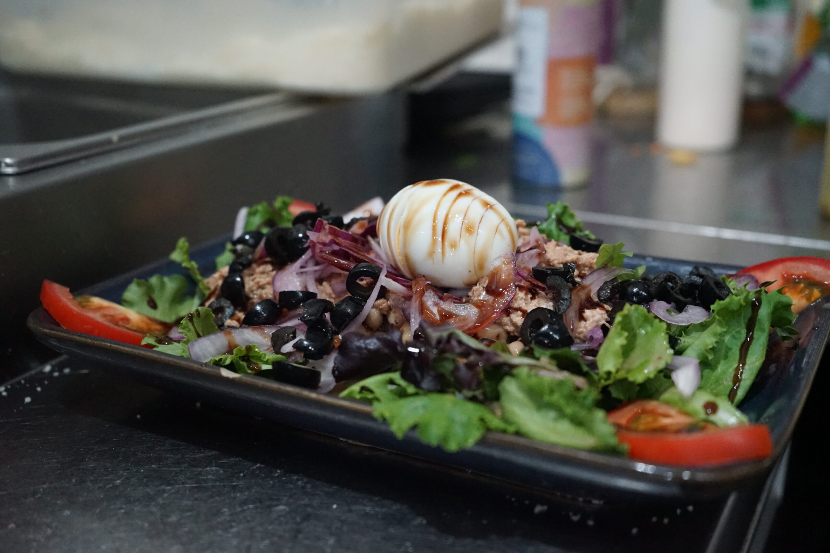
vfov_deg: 34.2
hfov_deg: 49.6
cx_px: 415
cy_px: 276
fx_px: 899
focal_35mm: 39
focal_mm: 39
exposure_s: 1/160
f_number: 4
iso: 6400
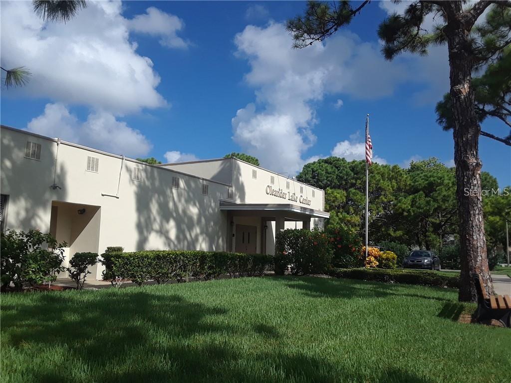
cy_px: 192
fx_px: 443
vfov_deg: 46.8
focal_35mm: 30
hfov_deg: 60.0
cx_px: 256
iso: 40
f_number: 1.9
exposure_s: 1/2427
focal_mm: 2.47
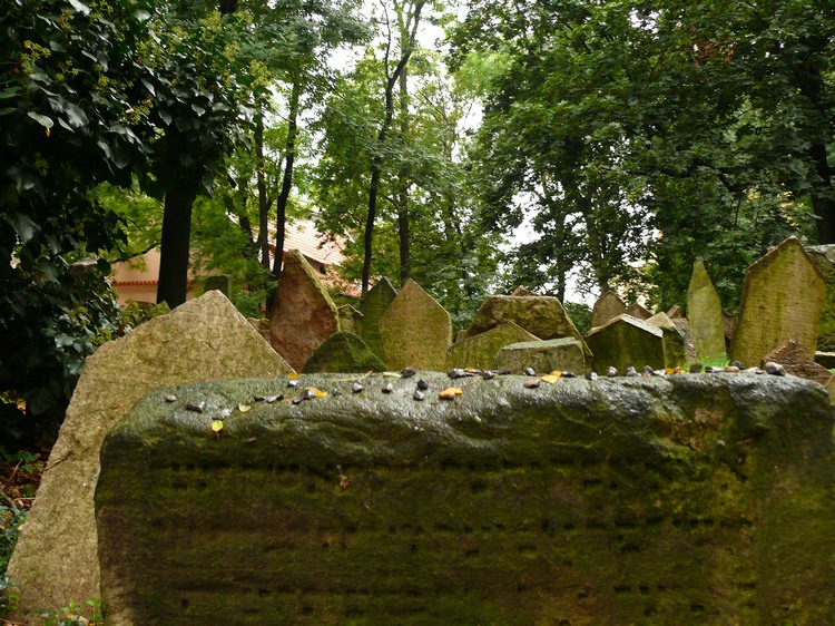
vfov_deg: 40.7
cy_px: 313
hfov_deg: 52.6
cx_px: 418
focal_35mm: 35
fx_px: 844
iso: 200
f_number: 2.8
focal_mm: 7.4
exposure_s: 1/25
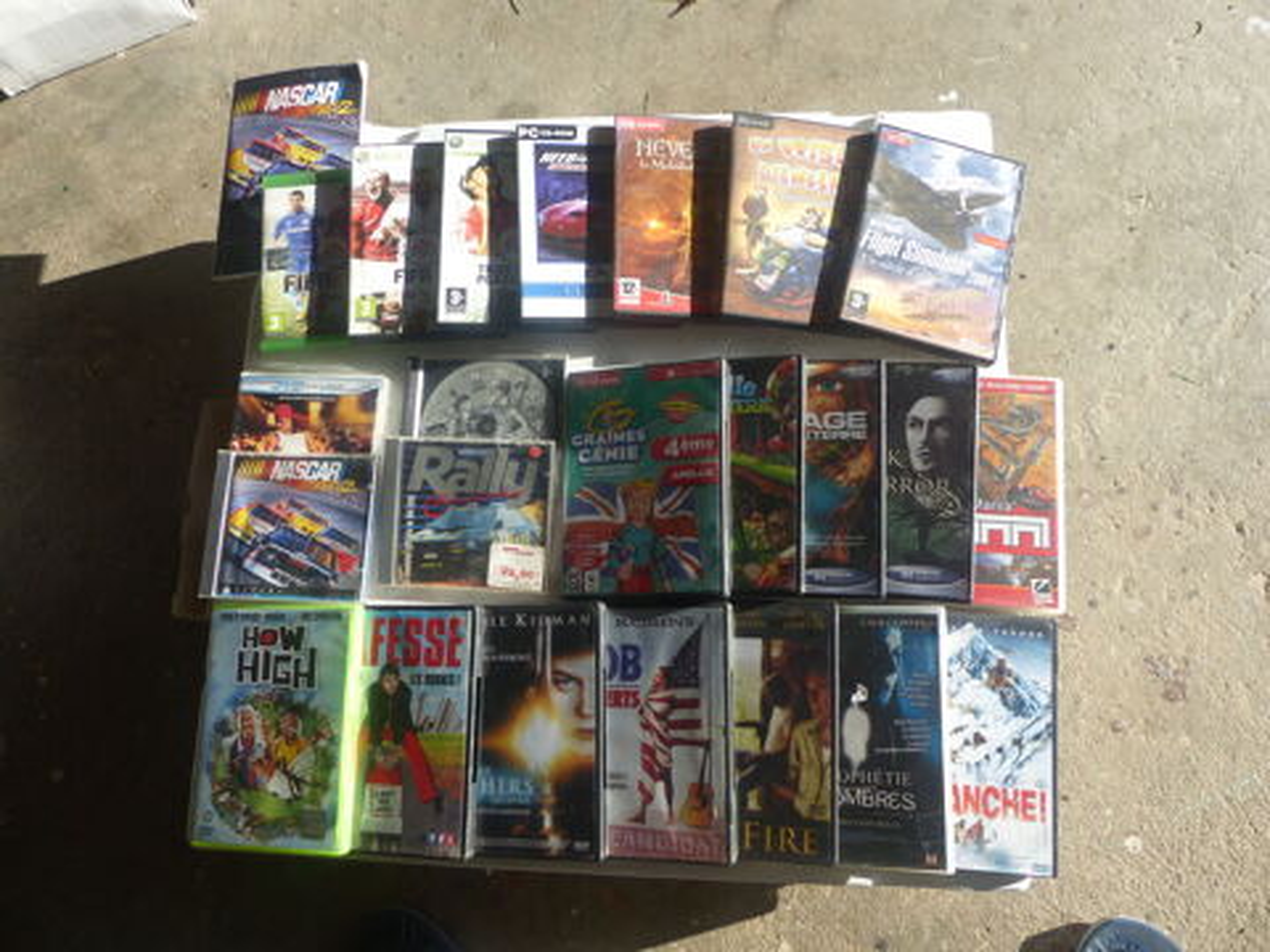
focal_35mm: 25
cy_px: 476
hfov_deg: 69.4
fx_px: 917
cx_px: 635
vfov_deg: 54.9
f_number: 4
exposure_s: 1/400
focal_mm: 4.5
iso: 100
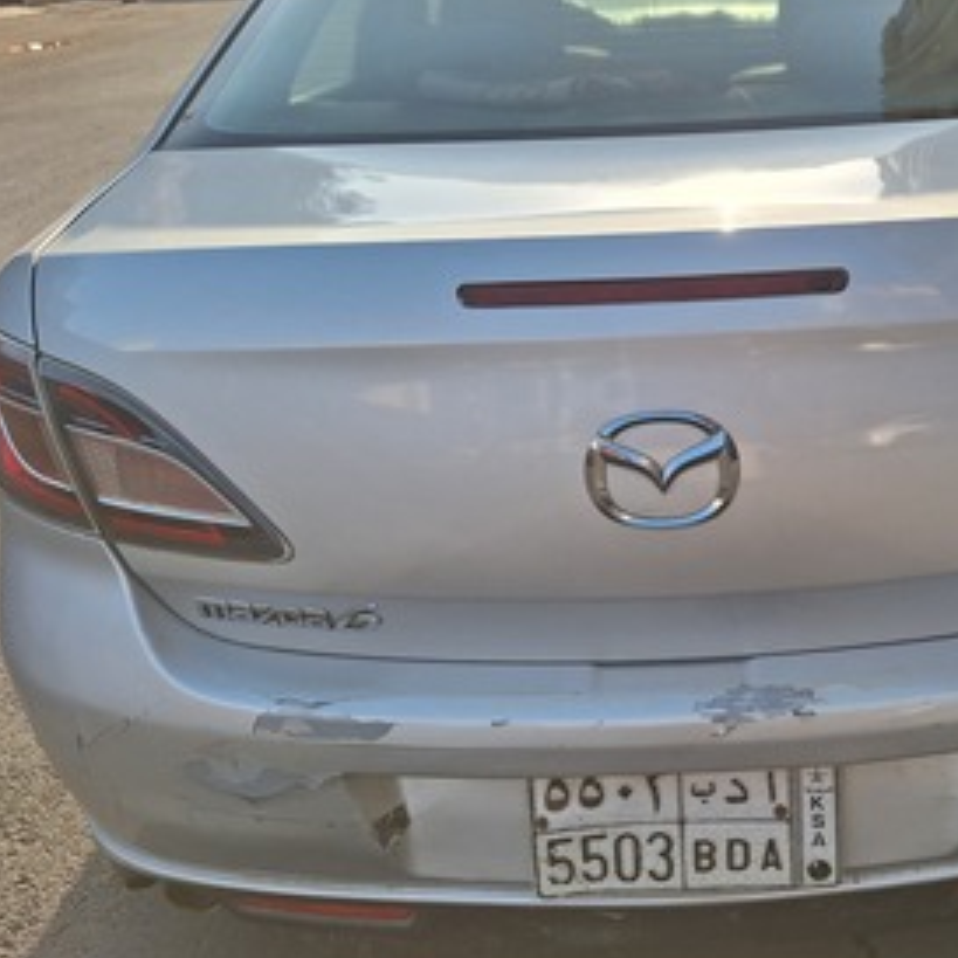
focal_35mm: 34
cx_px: 676
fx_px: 1065
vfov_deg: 48.4
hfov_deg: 47.3
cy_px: 447
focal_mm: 5.54
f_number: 1.8
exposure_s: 1/1264
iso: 40
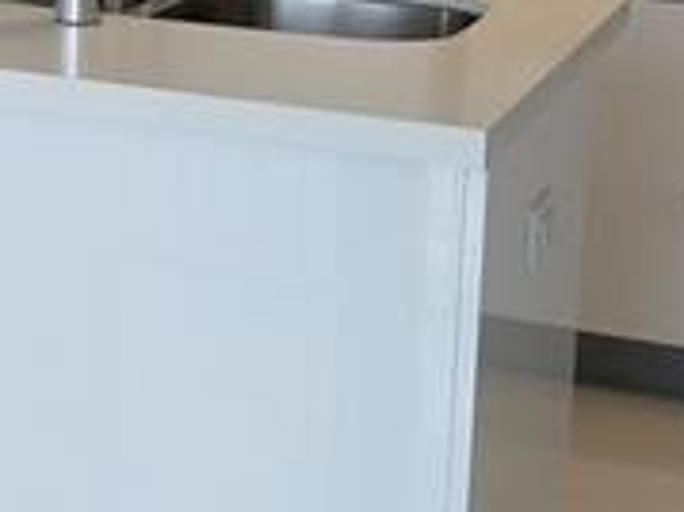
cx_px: -459
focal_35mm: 116
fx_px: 2291
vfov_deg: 12.4
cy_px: -107
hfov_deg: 15.2
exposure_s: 1/128
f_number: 1.7
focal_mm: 4.2
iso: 50
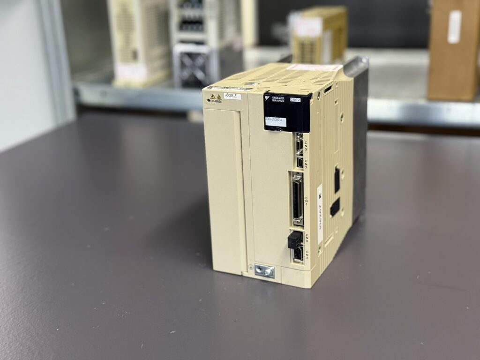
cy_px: 180
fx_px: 666
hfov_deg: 39.7
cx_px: 240
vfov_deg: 30.3
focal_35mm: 48
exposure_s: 1/50
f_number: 1.78
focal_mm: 6.76
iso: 200
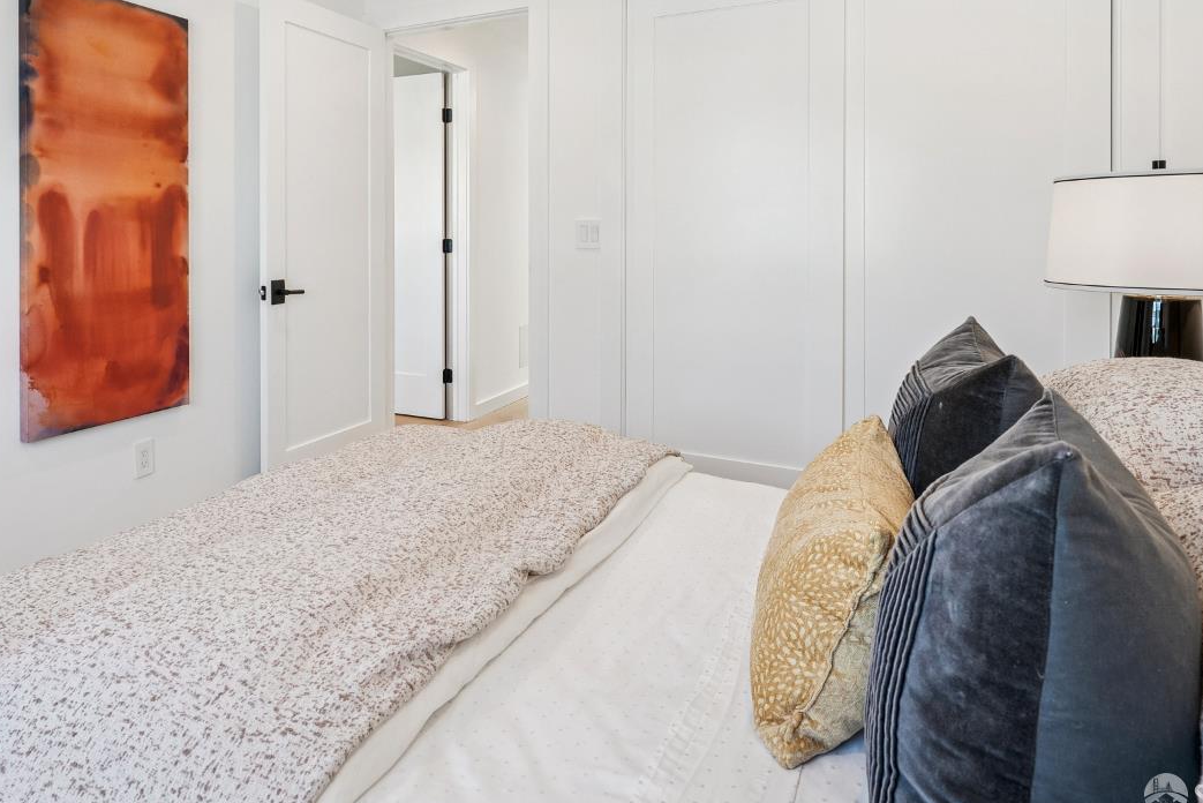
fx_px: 769
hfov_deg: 74.9
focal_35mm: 23
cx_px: 461
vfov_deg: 53.6
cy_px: 245
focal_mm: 16
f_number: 8
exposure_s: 1/80
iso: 640
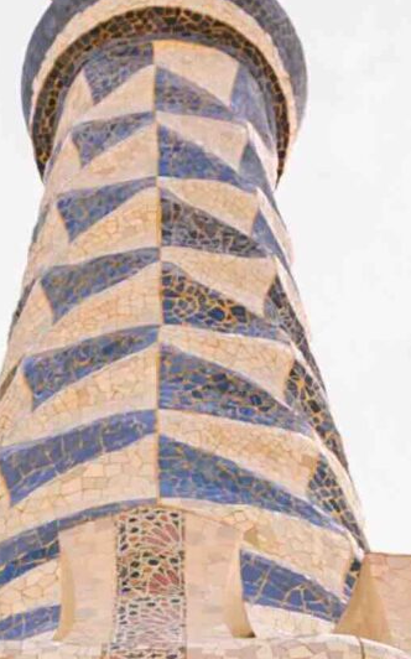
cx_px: 40
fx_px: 3696
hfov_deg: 6.4
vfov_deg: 10.0
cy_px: 778
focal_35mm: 206
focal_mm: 28
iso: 100
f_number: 10
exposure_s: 1/160
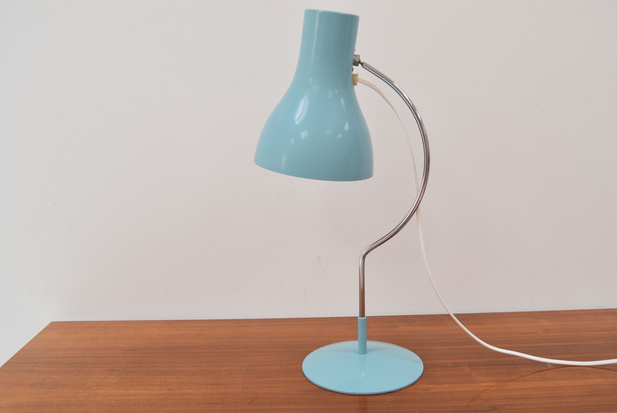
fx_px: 617
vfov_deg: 36.9
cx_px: 308
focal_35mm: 36
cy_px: 206
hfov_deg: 53.1
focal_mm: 24
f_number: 6.3
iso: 1600
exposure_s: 1/160
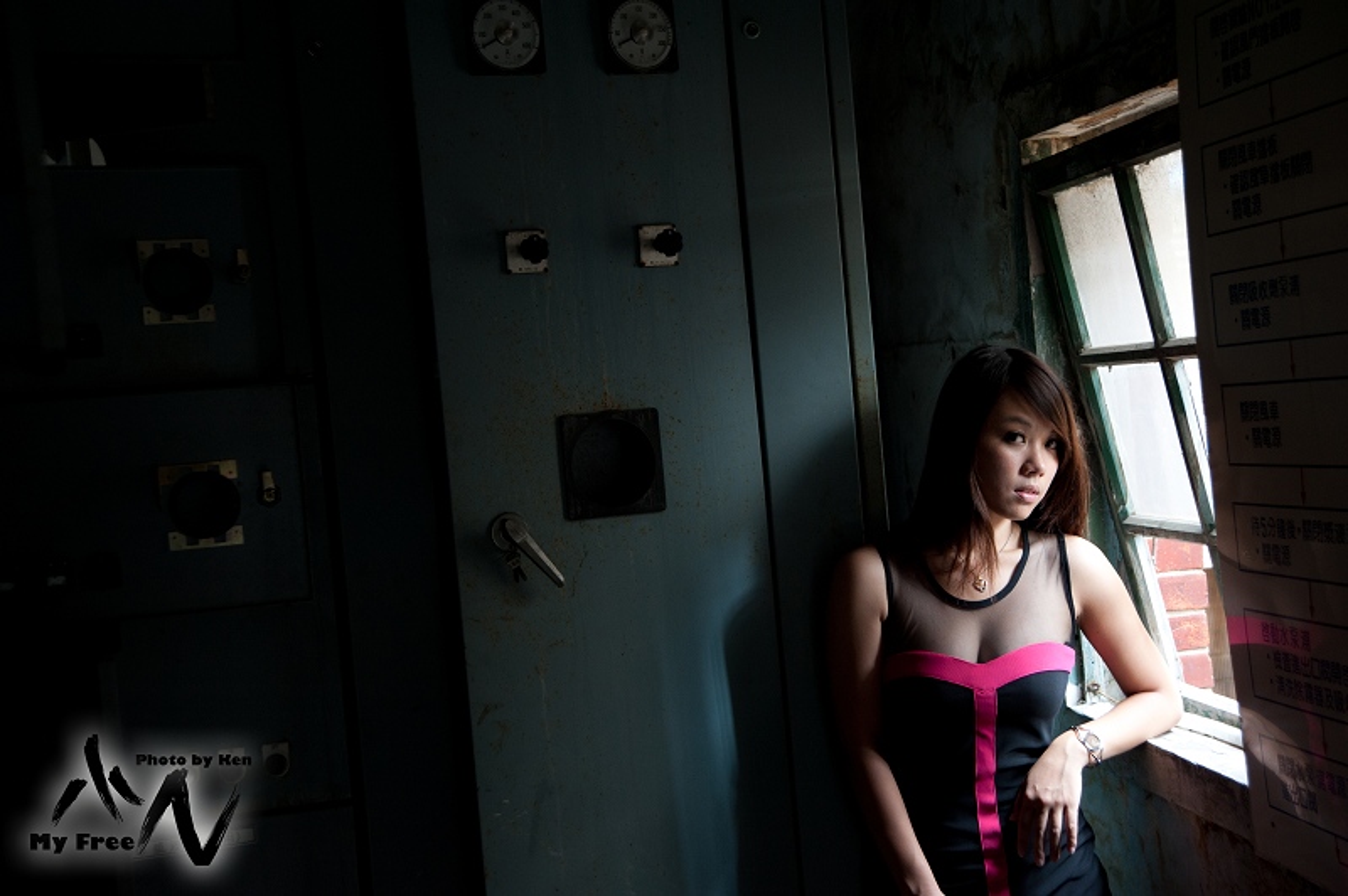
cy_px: 448
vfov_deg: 26.9
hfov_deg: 39.6
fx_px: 1871
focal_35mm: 50
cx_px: 674
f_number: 4
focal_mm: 50
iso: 1250
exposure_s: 1/60
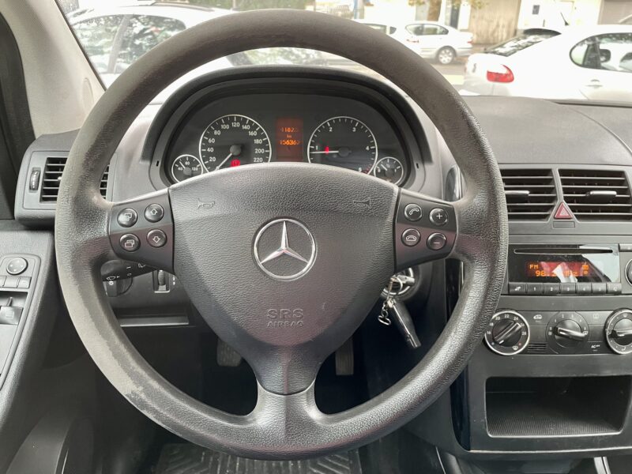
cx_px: 316
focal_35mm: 26
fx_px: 475
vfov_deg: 53.1
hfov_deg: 67.3
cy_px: 237
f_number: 1.6
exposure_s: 1/60
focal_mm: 4.2
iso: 250
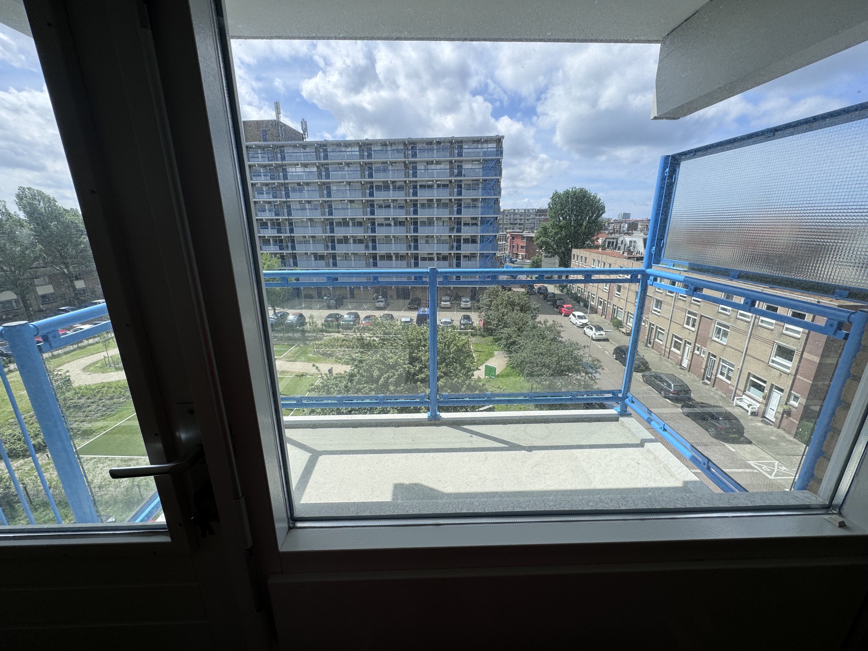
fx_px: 351
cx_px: 434
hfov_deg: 102.1
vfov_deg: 85.7
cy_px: 326
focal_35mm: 14
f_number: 2.2
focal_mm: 2.22
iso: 40
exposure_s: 1/1198
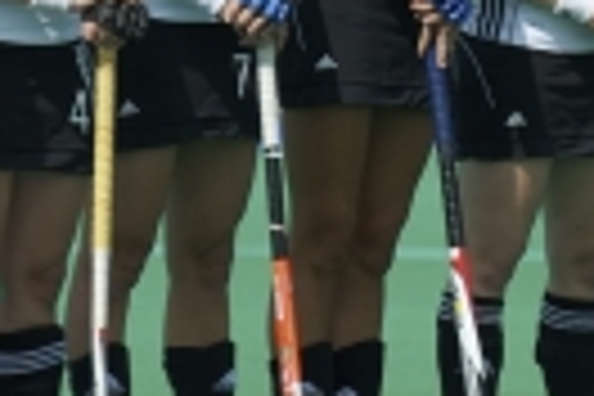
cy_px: 2
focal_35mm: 1815
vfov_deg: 0.8
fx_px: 29945
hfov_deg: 1.1
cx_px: 922
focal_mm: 400
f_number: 6.3
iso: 250
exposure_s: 1/1250
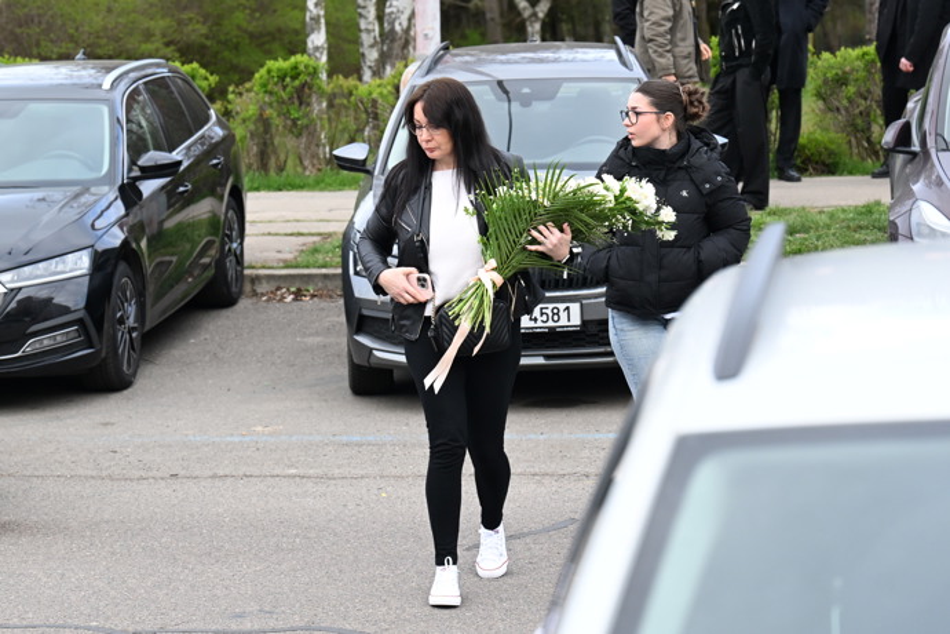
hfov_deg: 17.5
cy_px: 317
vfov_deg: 11.7
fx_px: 3087
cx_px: 475
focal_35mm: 117
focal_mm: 78
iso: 1000
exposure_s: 1/1000
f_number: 5
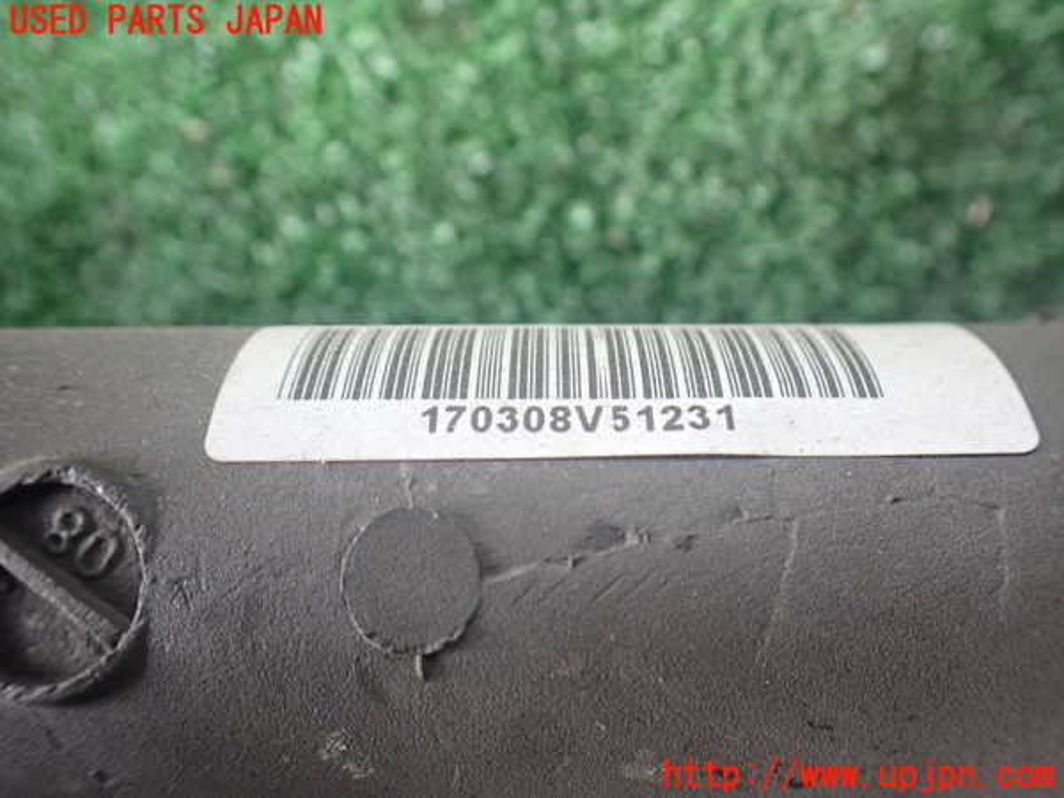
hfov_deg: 60.0
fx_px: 922
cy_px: 399
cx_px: 532
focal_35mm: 30
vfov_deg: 46.8
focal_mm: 5.4
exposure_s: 1/125
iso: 250
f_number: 2.3
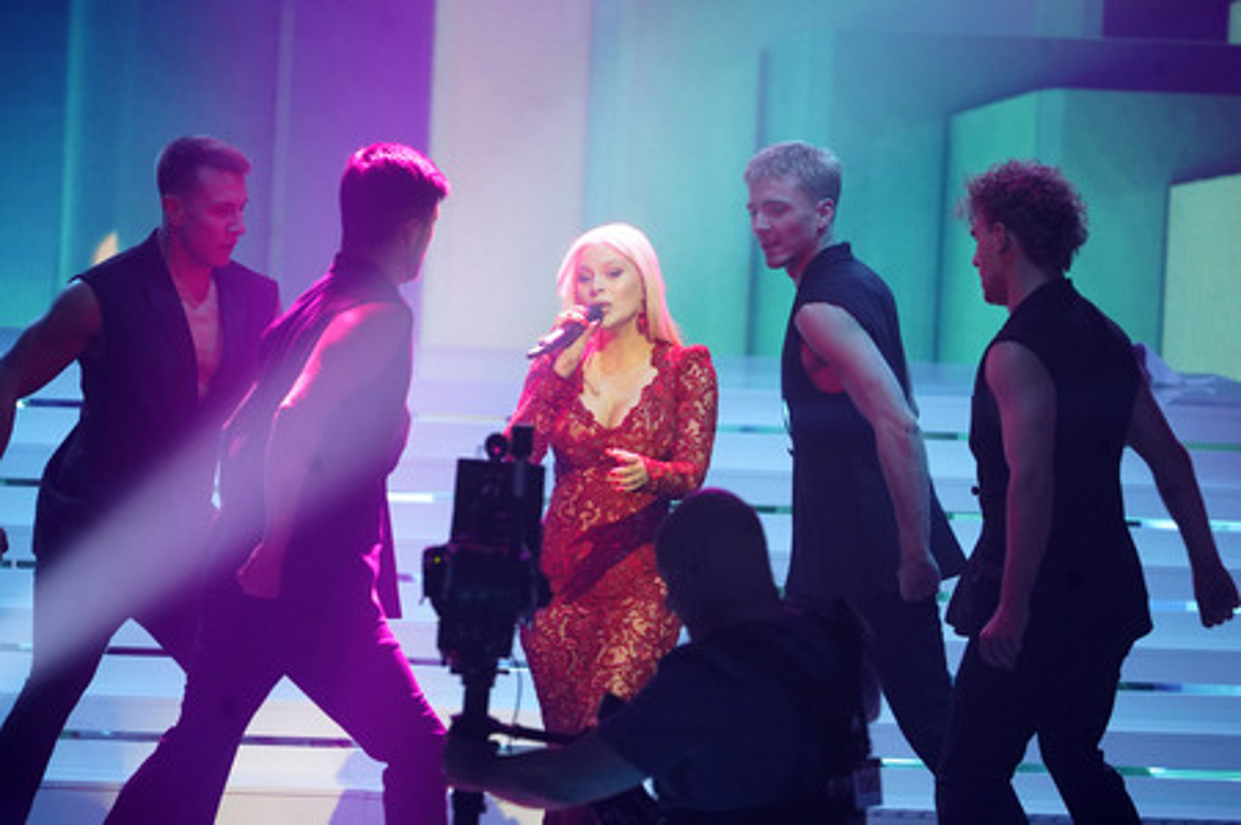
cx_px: 620
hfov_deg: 5.7
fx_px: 12366
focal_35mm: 359
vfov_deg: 3.8
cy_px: 412
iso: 6400
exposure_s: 1/250
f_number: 6.3
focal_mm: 359
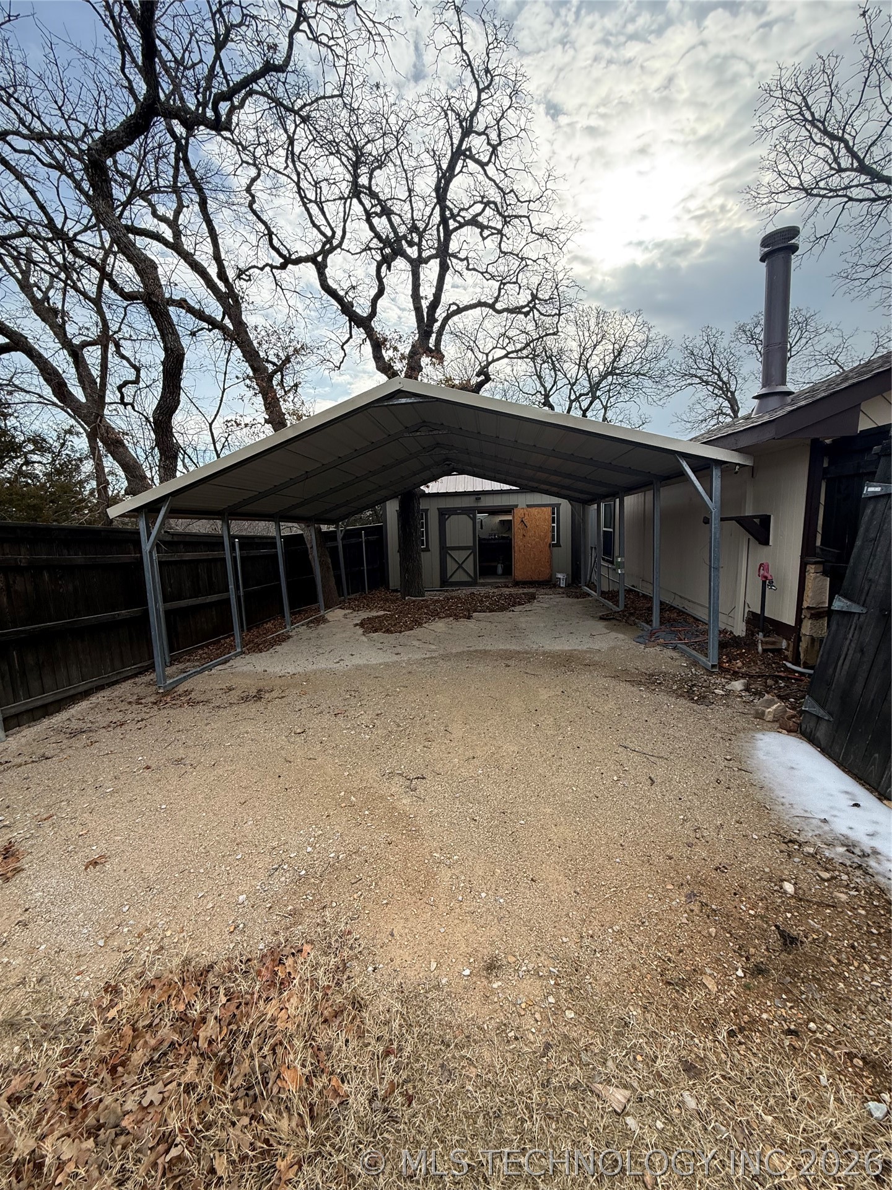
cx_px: 446
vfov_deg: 102.1
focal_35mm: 14
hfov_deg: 85.7
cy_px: 595
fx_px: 481
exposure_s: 1/619
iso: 64
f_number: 2.2
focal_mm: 2.22
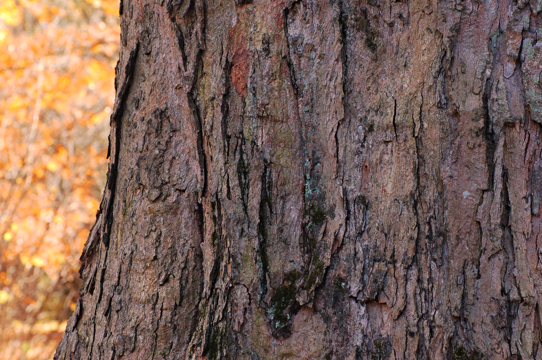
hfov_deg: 19.5
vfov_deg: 13.0
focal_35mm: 105
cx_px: 271
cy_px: 180
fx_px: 1579
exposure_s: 1/125
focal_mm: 70
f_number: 5
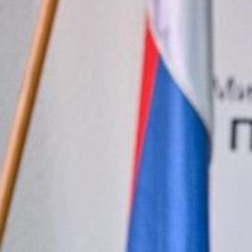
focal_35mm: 547
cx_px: 420
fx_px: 4505
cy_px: 305
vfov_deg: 3.2
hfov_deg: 3.2
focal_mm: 160
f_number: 2.8
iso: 2000
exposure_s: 1/500
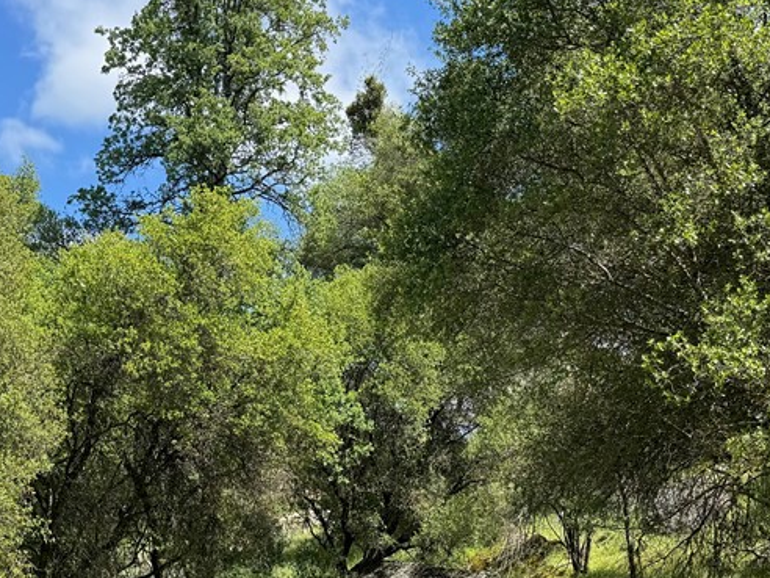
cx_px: 291
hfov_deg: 38.0
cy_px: 539
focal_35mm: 50
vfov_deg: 27.8
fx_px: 1112
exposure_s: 1/1395
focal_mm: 6.76
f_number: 1.78
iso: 80
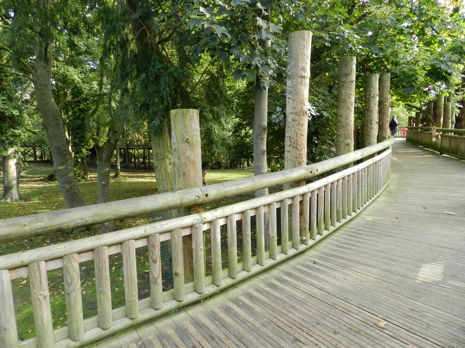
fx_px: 309
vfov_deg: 58.9
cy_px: 174
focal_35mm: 23
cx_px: 232
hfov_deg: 73.9
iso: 160
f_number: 3.4
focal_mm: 4
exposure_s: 1/100
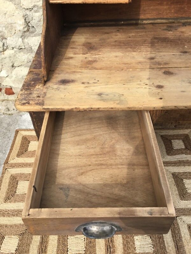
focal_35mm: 31
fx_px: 228
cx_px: 96
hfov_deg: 45.4
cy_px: 127
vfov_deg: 58.4
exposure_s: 1/473
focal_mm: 3.3
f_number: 2.4
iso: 25
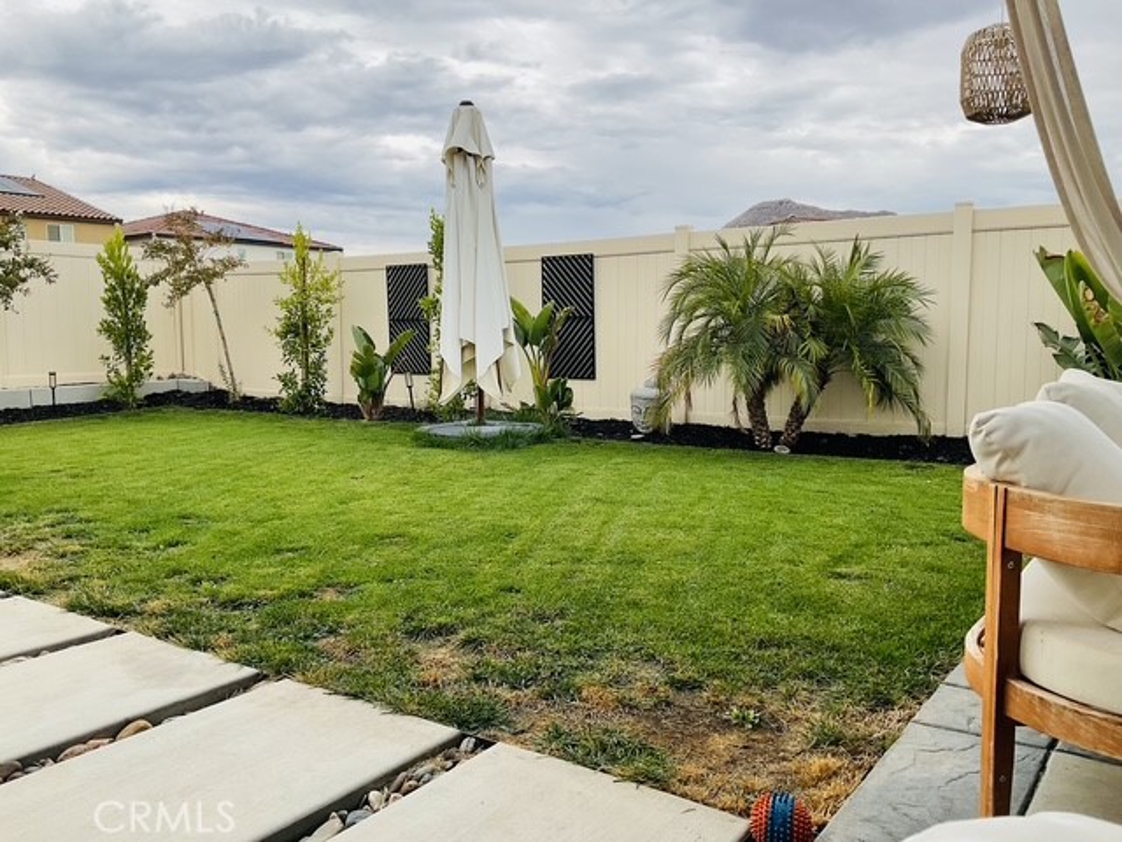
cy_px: 421
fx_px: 940
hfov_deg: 61.7
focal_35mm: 29
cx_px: 561
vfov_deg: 48.2
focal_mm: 3
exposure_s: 1/545
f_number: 1.8
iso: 16
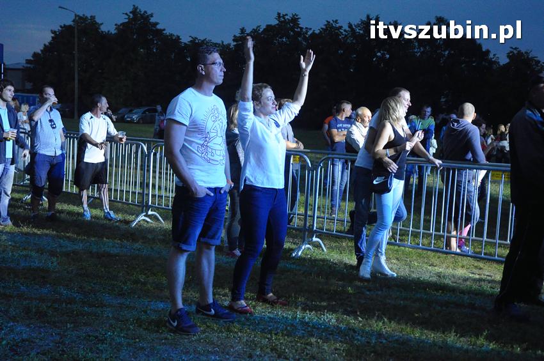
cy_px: 180
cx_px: 272
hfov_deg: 42.4
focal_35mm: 46
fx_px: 702
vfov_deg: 28.9
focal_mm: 31
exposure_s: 1/50
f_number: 4
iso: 3200
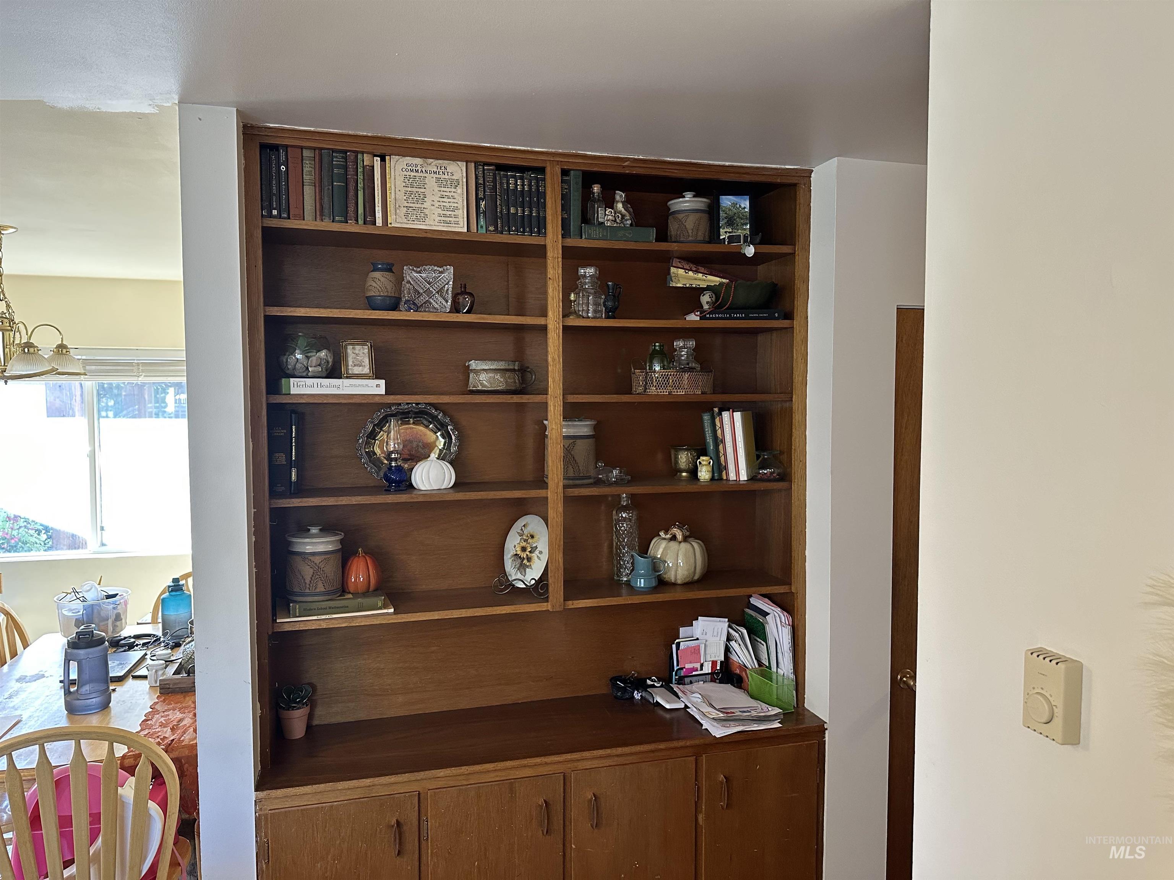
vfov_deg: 56.8
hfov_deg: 71.6
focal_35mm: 24
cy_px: 440
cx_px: 587
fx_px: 814
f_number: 1.78
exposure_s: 1/60
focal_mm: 6.86
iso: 400
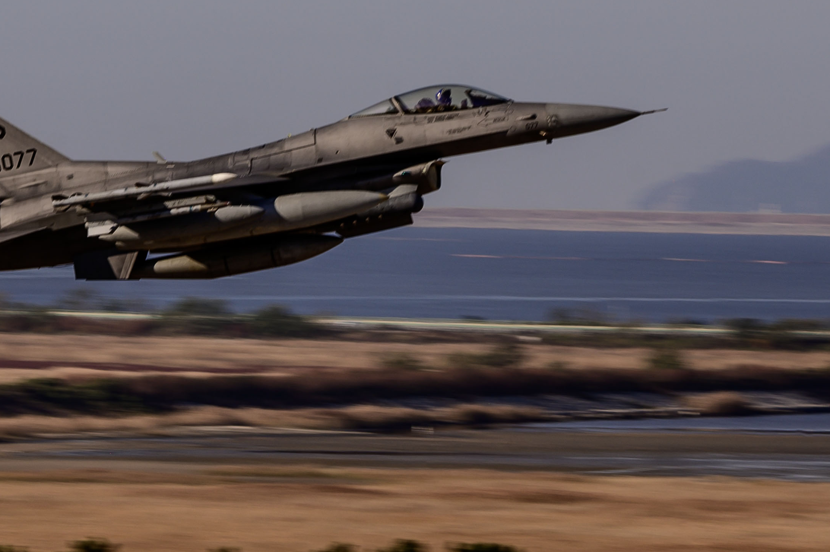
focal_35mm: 678
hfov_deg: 3.0
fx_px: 15621
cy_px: -142
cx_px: 215
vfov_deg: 2.0
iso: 50
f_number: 8
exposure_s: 1/250
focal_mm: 250
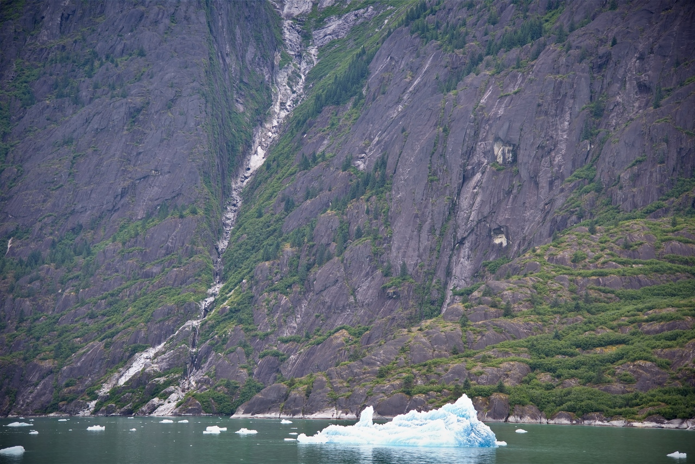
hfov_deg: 26.0
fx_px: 1506
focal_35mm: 78
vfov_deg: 17.5
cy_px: 232
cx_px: 348
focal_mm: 78
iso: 140
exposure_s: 1/160
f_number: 4
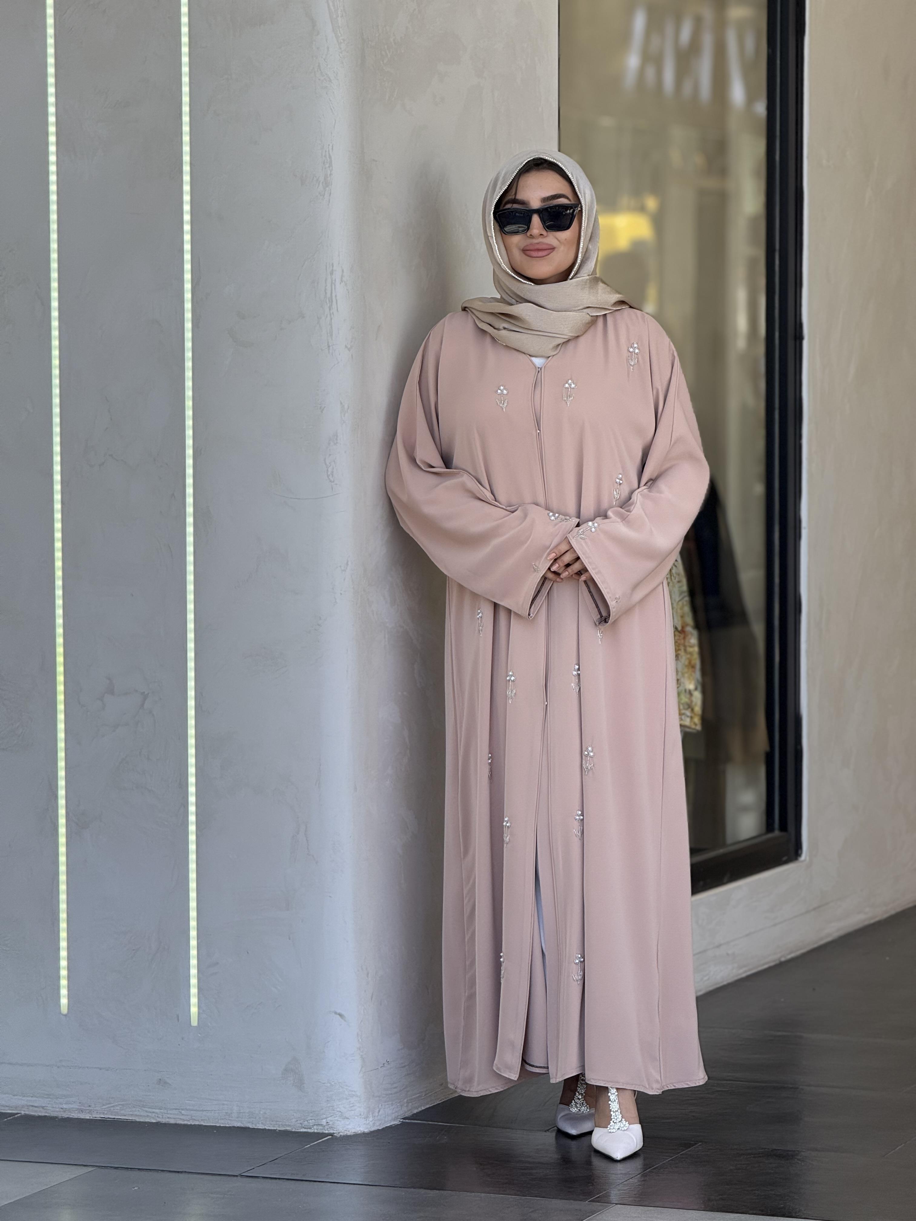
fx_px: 4234
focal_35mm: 120
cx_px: 458
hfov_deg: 12.3
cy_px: 610
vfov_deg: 16.4
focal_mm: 15.66
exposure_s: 1/221
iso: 50
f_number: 2.8
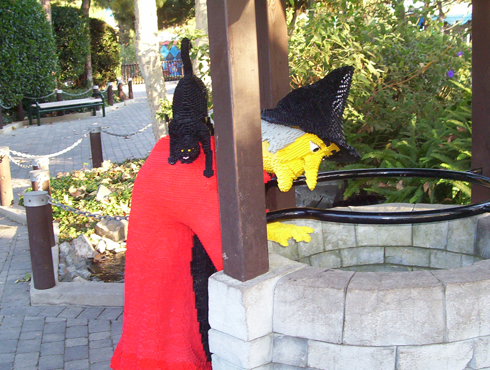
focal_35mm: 57
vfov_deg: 25.8
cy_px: 192
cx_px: 245
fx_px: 809
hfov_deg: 33.7
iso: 140
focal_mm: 7.1
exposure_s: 1/69.5
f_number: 2.97
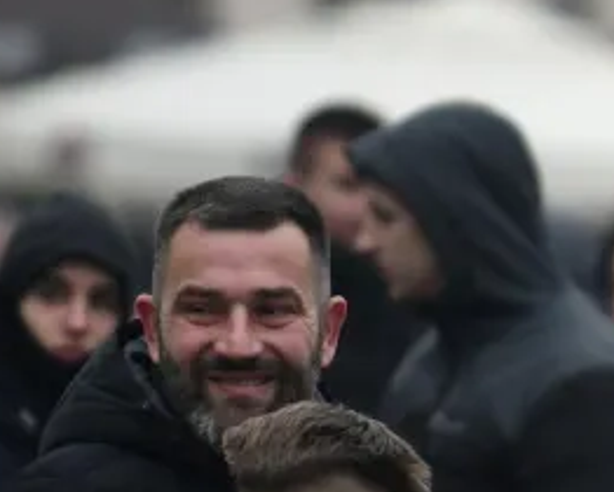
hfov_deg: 3.6
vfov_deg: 2.8
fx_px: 9893
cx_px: 405
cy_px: 355
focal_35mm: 544
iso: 125
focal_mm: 200
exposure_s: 1/400
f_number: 2.8
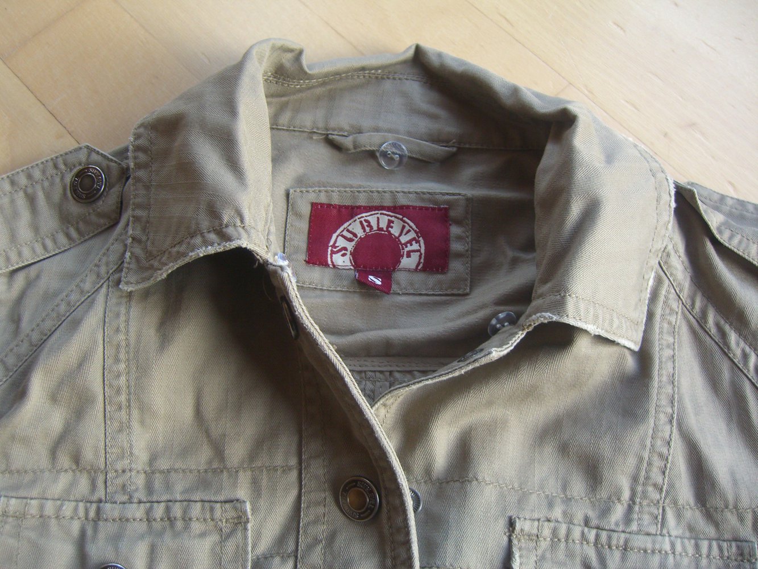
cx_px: 379
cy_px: 284
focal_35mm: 38
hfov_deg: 49.0
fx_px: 832
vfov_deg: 37.7
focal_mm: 7.9
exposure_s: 1/20
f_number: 2.8
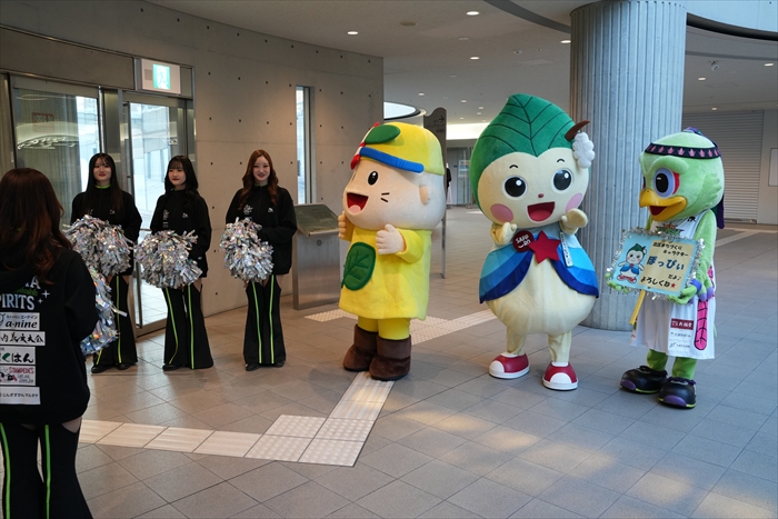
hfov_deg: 65.5
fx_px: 605
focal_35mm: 28
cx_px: 389
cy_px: 260
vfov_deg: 46.4
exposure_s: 1/30
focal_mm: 28
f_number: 8
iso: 1600
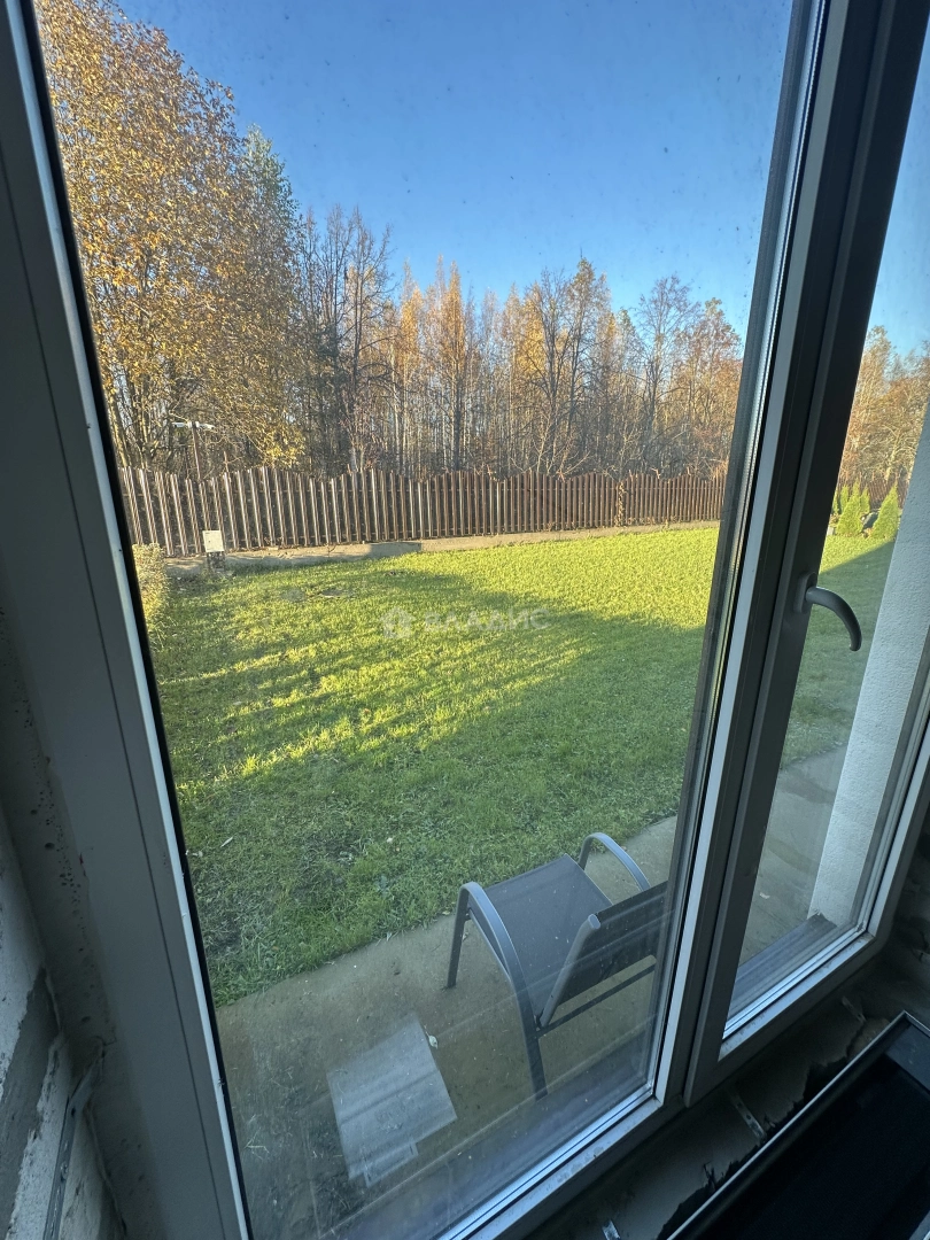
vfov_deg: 102.1
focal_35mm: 14
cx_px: 465
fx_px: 502
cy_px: 620
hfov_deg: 85.7
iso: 50
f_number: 2.2
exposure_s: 1/99
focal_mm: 2.22
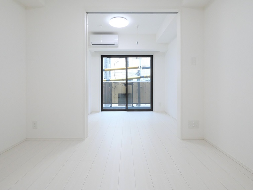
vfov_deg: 71.5
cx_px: 127
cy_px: 88
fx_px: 132
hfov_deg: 87.7
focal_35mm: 18
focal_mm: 7
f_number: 9
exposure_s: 1/60
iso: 1600
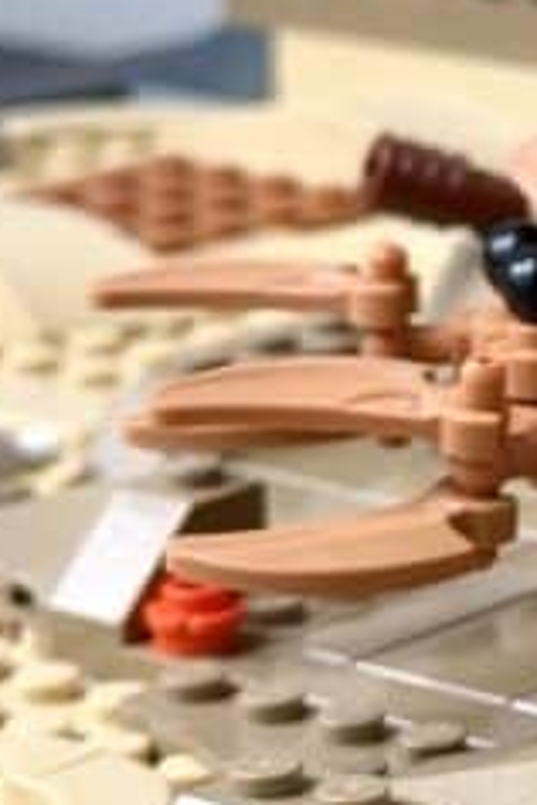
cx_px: 1009
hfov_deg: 6.2
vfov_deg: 9.5
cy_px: 340
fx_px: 4833
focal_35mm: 216
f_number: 1.78
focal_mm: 6.76
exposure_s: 1/61
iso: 100
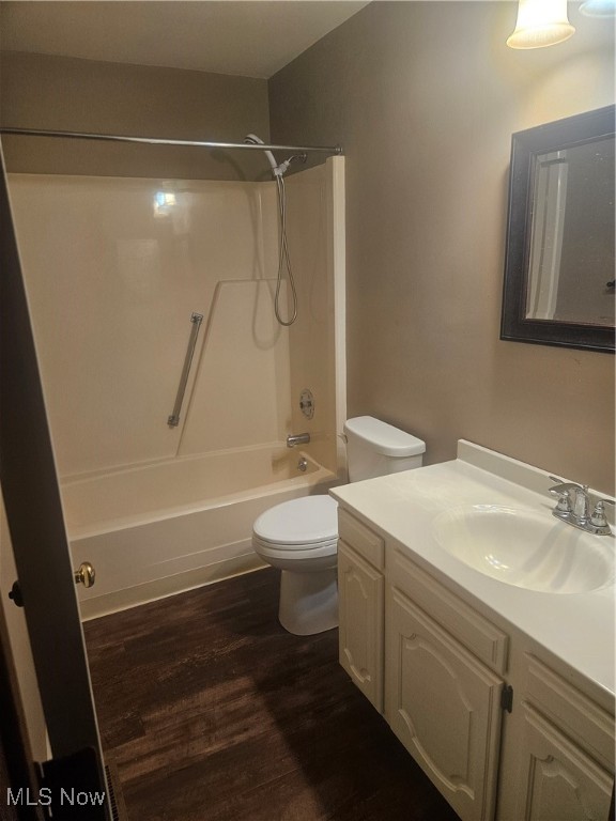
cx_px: 308
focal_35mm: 23
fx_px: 546
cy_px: 410
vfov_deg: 73.9
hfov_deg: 58.9
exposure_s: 1/120
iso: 320
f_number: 1.8
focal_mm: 5.4
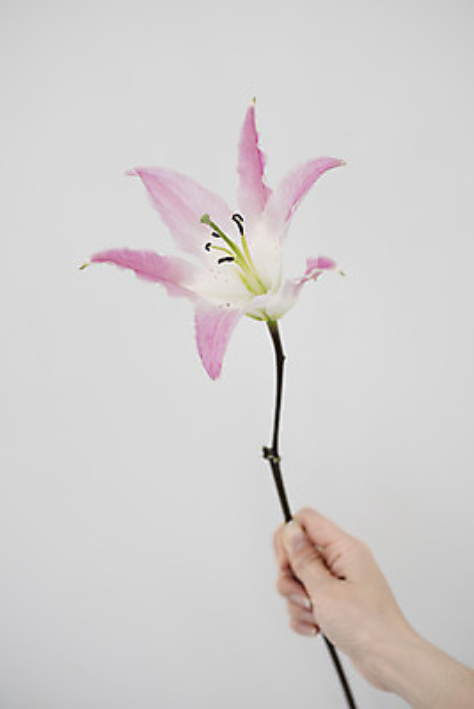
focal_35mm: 105
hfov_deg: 13.1
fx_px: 2072
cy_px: 354
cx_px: 237
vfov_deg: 19.4
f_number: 3
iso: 320
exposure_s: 1/200
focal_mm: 105
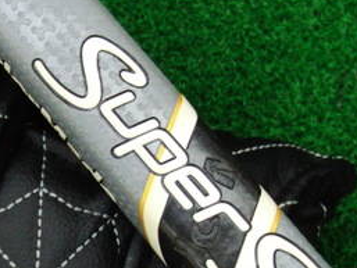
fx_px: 949
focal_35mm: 92
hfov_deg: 21.2
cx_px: 121
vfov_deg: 16.0
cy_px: 204
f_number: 3.6
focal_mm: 6.42
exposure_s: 1/60
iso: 400
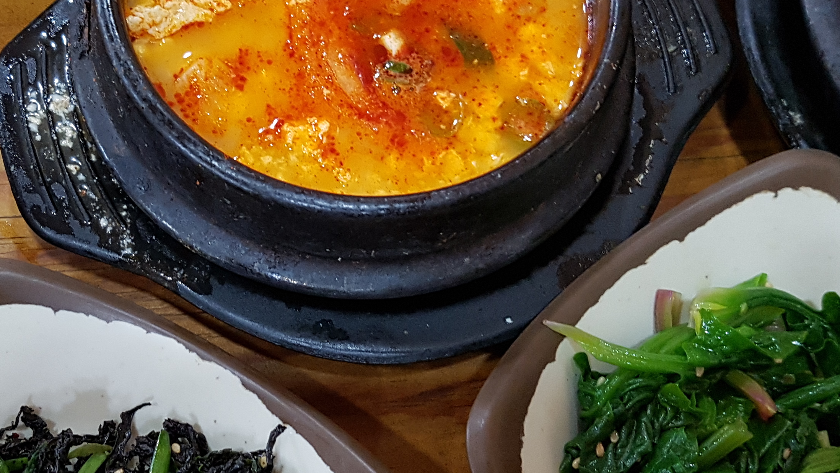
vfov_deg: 23.0
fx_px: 1158
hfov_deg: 39.6
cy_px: 212
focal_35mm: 52
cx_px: 317
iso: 160
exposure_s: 1/30
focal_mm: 4.2
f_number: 1.7
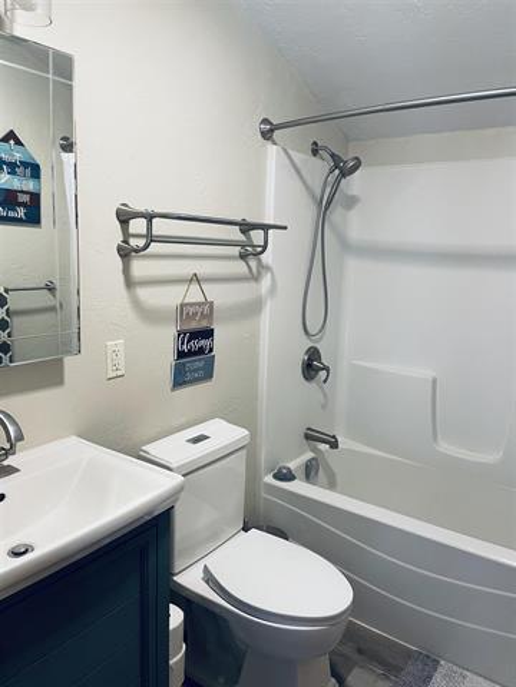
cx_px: 258
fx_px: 517
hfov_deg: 53.1
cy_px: 344
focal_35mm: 26
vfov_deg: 67.3
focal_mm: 4.2
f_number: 1.6
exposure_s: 1/60
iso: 160
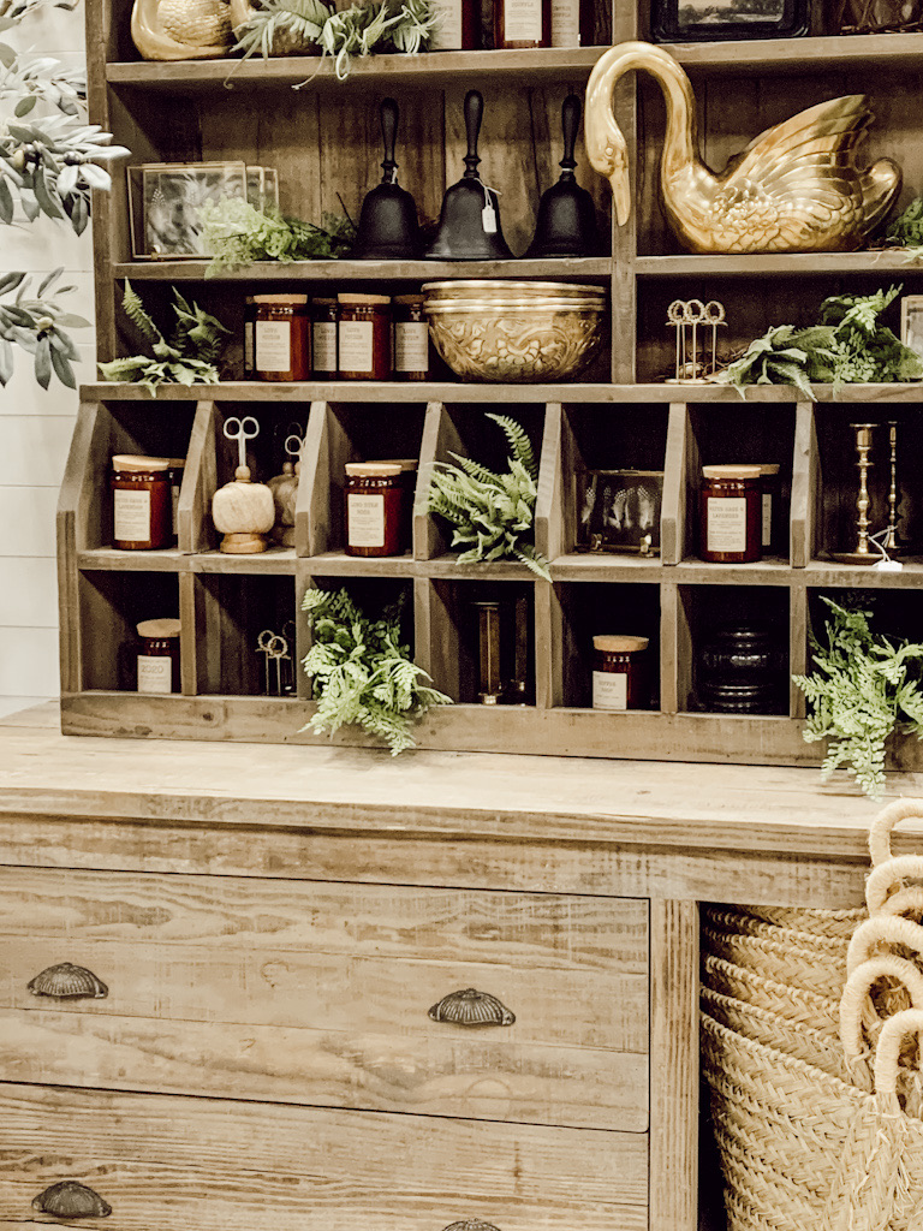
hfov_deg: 28.0
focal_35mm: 52
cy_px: 548
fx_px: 1849
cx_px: 548
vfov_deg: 36.8
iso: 400
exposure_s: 1/30
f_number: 1.8
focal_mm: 4.25
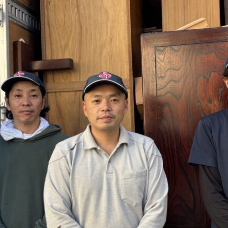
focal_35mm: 54
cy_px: 115
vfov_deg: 31.6
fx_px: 402
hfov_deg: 31.5
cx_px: 139
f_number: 1.6
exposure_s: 1/209
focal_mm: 5.96
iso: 40
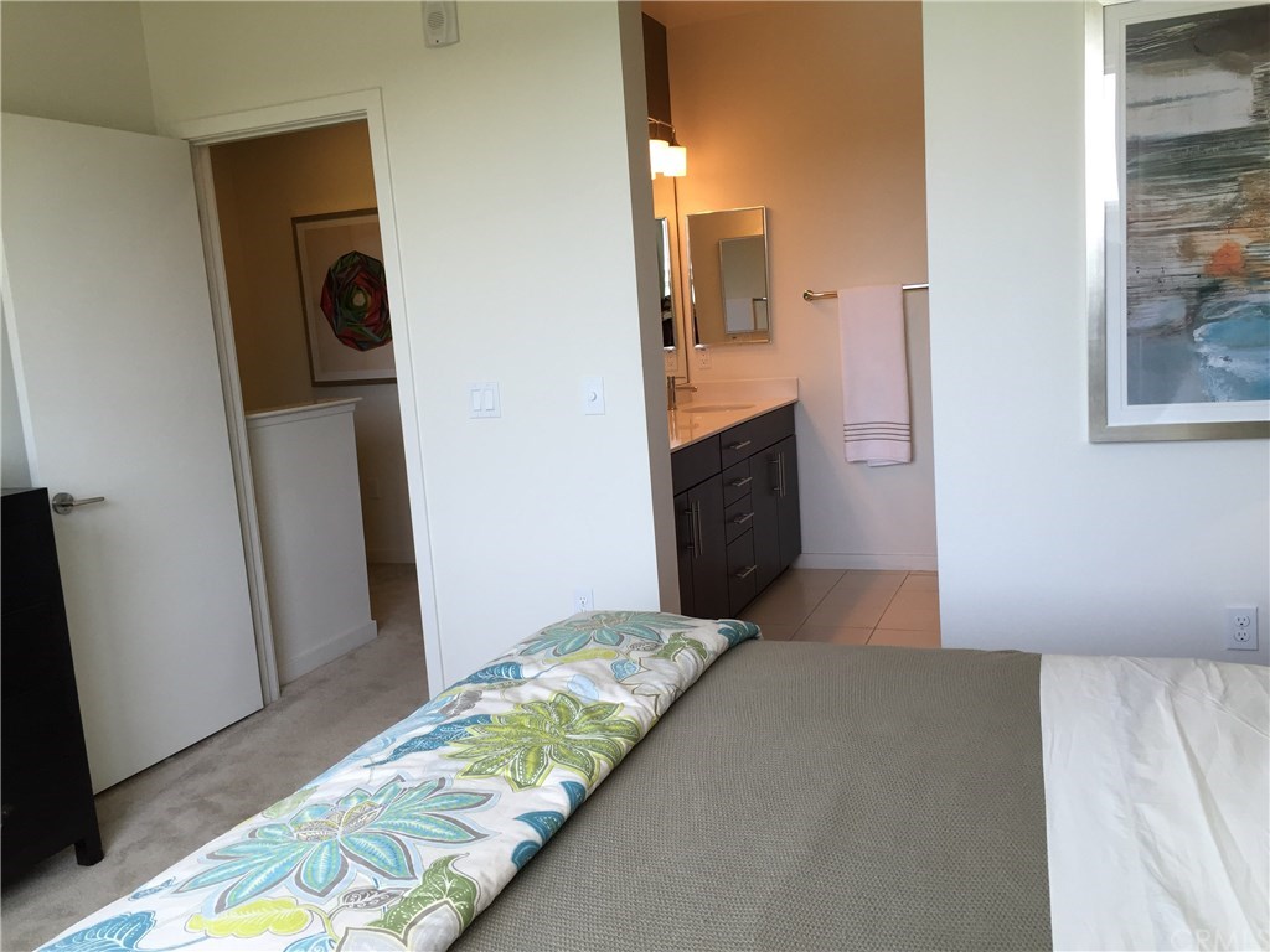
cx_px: 635
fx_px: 1064
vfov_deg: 48.2
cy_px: 476
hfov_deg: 61.7
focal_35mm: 29
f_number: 2.2
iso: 50
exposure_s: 1/120
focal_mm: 4.15
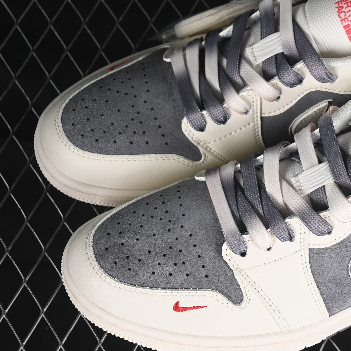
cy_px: 162
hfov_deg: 14.4
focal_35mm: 120
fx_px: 1377
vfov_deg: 14.5
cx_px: 297
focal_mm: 50
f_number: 7.1
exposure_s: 1/80
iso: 160
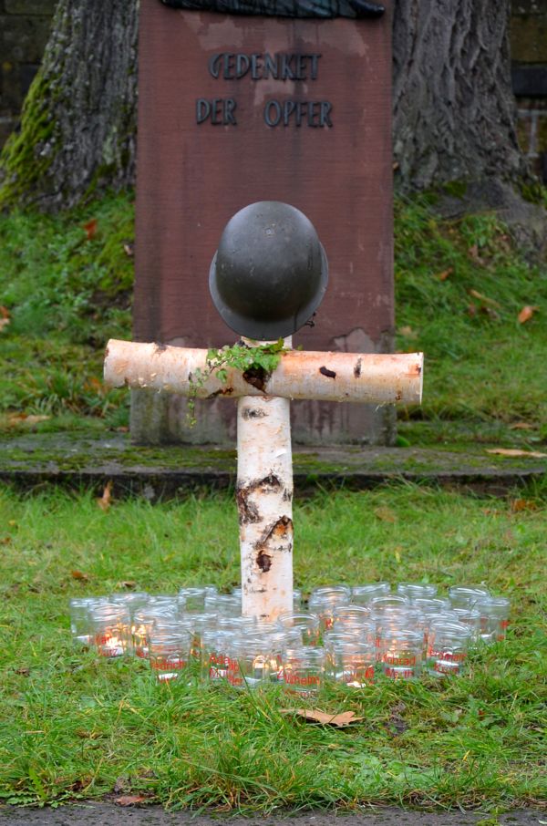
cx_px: 274
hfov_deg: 12.1
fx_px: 2576
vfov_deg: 18.2
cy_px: 413
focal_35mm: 112
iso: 400
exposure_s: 1/40
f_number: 5.3
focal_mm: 75
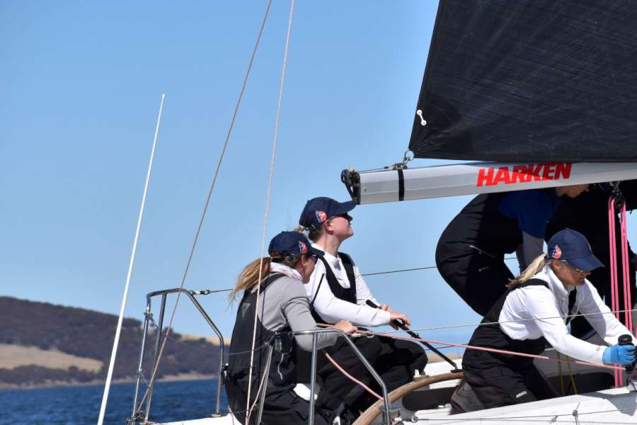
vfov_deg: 5.3
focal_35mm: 260
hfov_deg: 7.9
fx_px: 4600
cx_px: 419
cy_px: 280
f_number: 8
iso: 360
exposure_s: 1/2000
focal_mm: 130
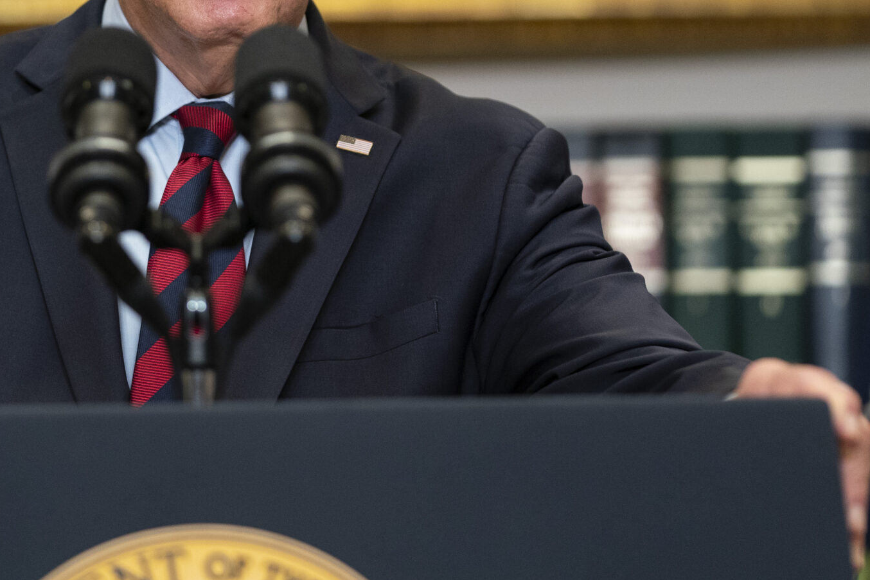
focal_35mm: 225
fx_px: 5438
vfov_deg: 6.1
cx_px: 206
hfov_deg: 9.1
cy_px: 137
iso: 2000
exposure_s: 1/250
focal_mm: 119
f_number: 2.8
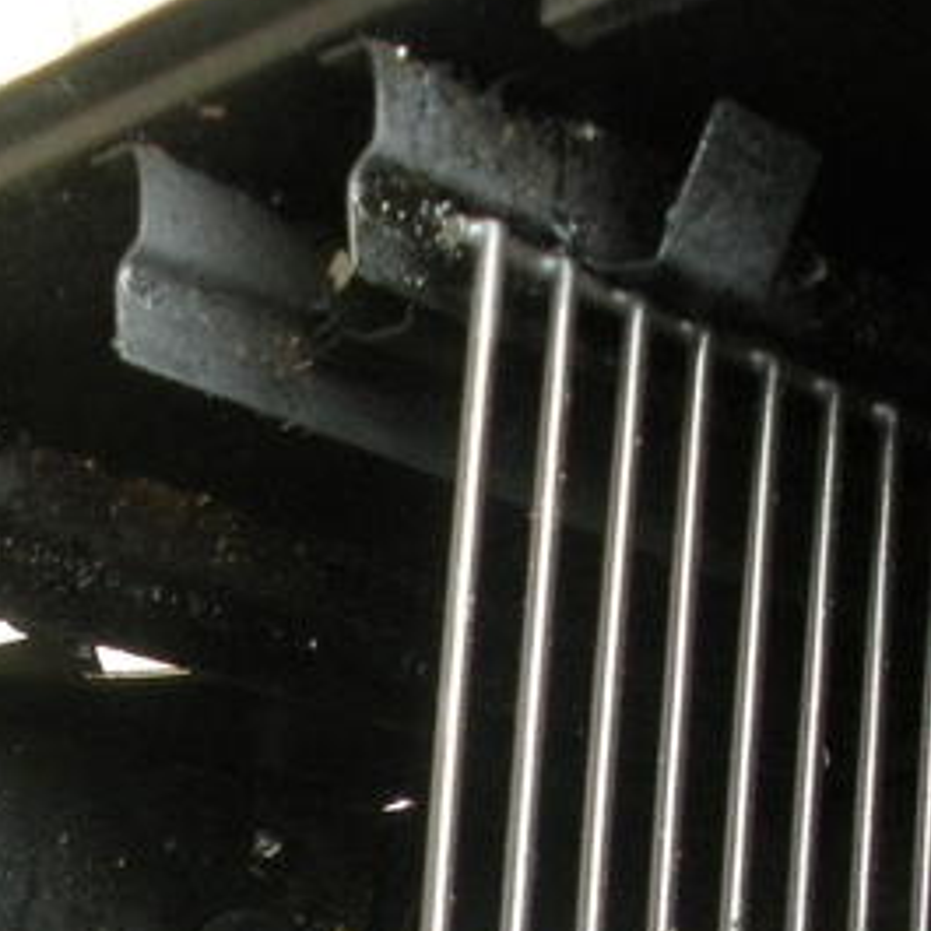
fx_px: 3195
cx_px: 98
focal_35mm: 105
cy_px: 1101
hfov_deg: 16.4
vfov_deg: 16.0
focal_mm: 6.3
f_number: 3.5
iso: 400
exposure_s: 1/51
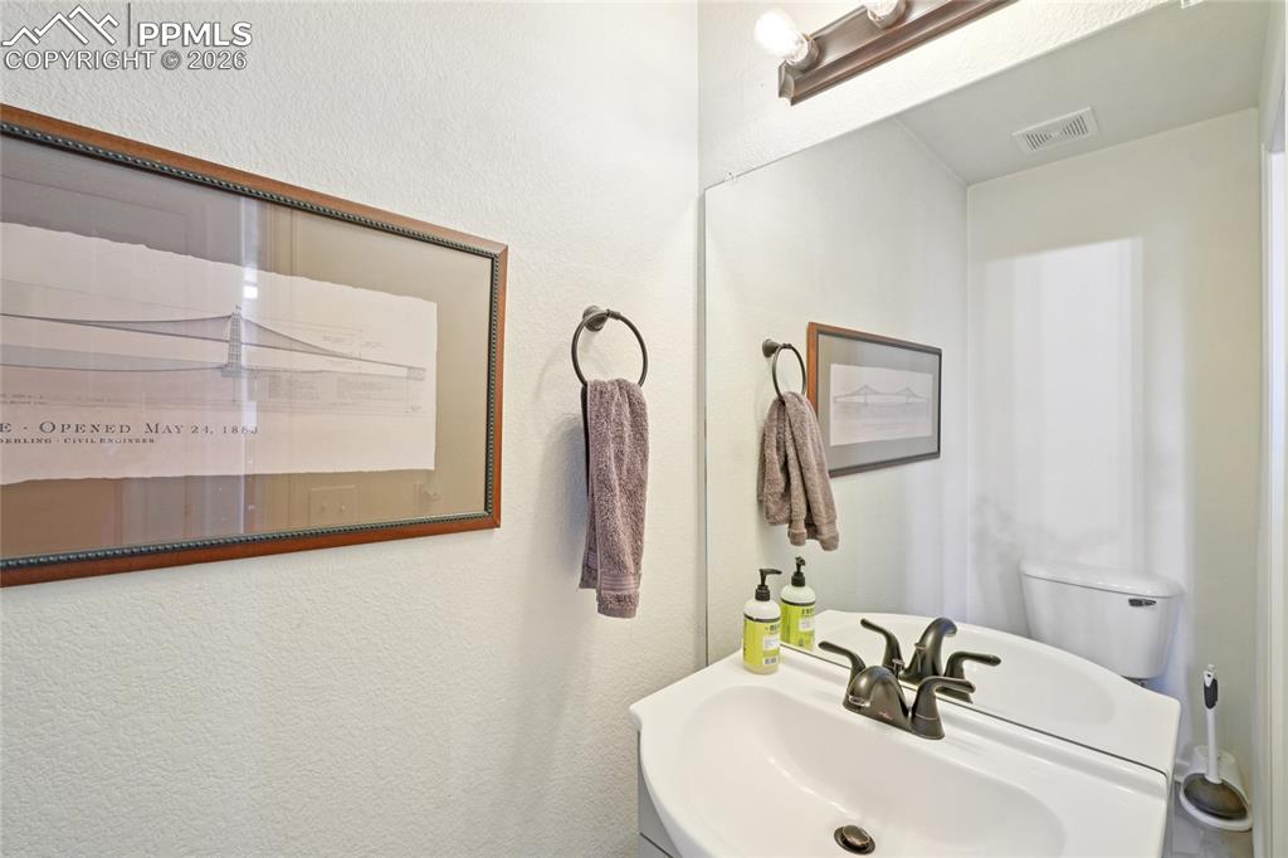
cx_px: 644
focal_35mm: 15
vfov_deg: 77.3
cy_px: 429
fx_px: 536
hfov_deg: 100.4
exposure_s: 1/3.33
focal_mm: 10
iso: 800
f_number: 8
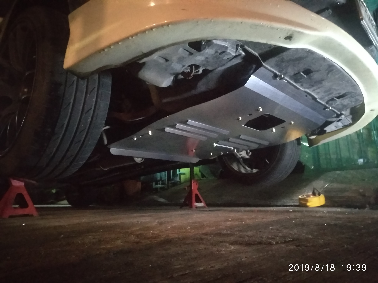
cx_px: 189
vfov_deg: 61.1
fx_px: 240
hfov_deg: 76.4
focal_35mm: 22
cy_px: 142
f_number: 2.2
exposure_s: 1/17
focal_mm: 3.81
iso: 6400
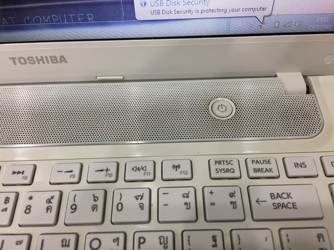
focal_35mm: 29
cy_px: 125
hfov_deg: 61.7
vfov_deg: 48.2
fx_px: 280
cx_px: 167
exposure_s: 1/33
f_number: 2.2
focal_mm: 4.15
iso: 80
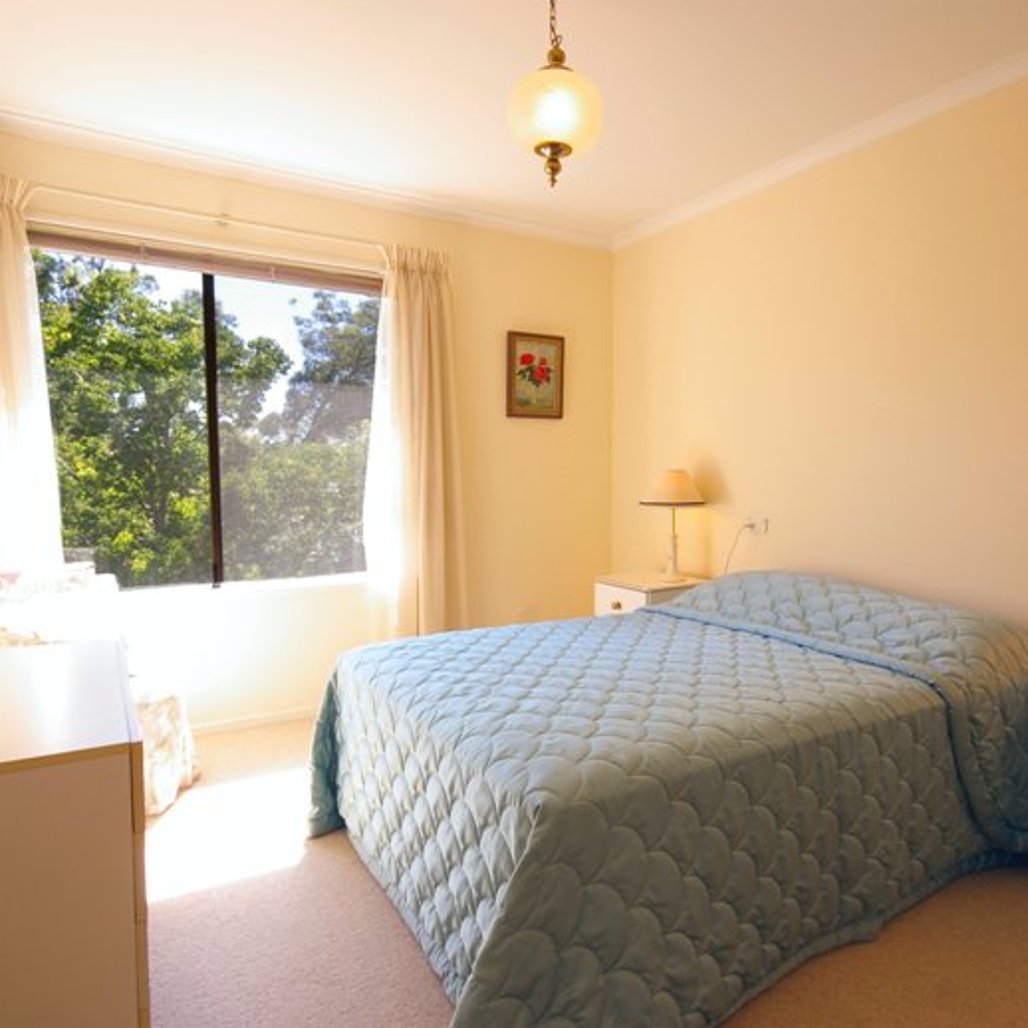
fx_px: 728
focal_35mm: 22
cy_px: 518
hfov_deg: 70.2
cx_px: 574
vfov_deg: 70.5
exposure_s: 1/60
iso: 200
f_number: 9.5
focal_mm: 11
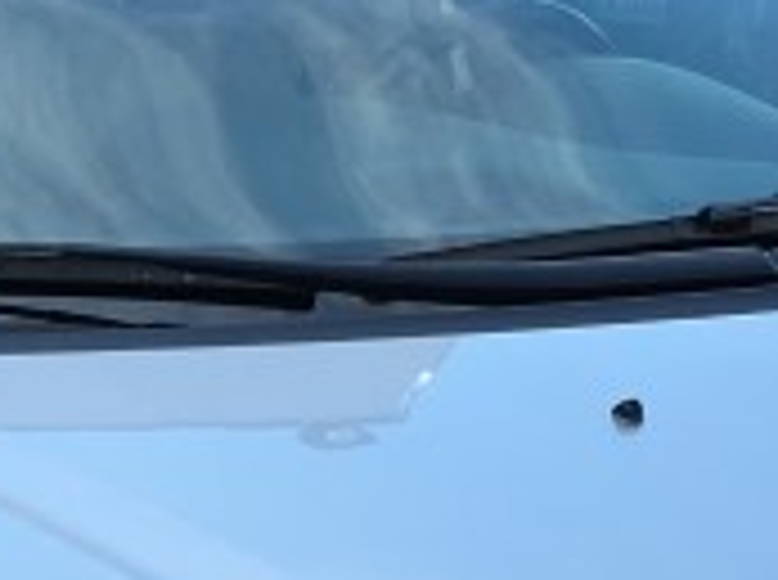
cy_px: 917
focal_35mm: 172
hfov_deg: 11.5
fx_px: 3858
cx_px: 225
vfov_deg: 8.4
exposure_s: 1/455
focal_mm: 4.15
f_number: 2.2
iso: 25
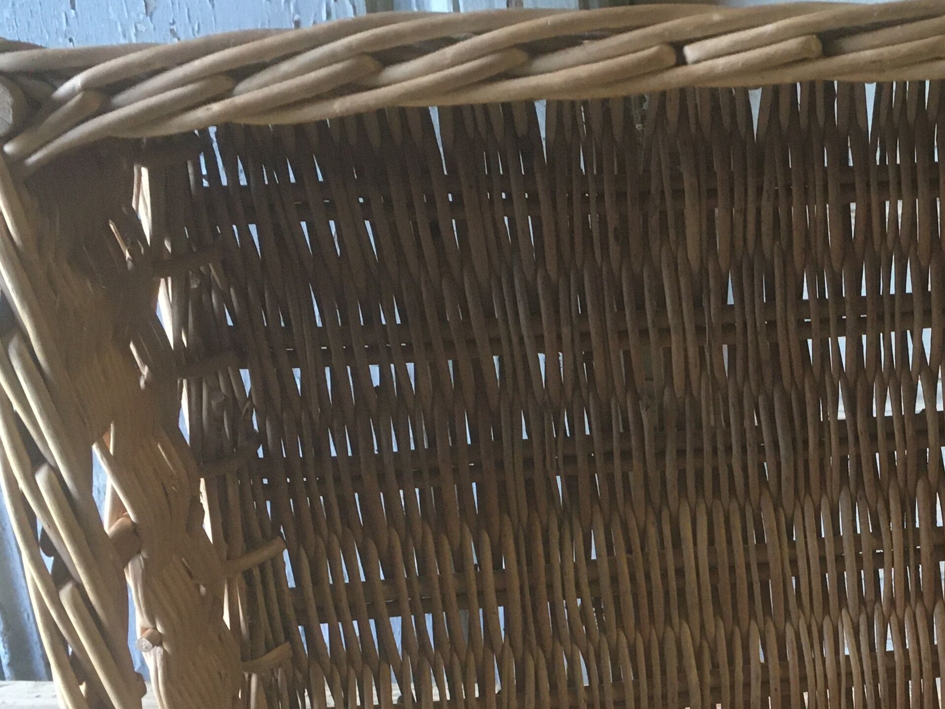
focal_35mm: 61
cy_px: 610
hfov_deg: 30.0
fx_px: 1665
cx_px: 891
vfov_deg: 23.5
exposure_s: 1/33
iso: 160
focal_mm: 4.15
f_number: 2.2
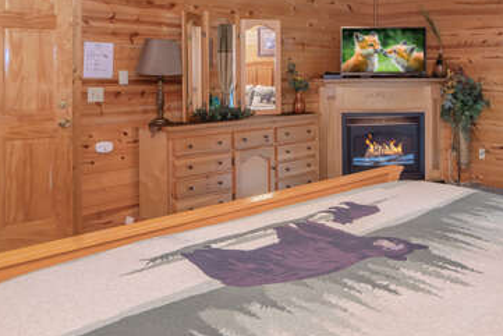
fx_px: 475
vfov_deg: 37.6
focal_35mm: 34
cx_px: 396
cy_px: 71
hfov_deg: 52.5
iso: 200
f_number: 7.1
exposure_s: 1/50
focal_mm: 16
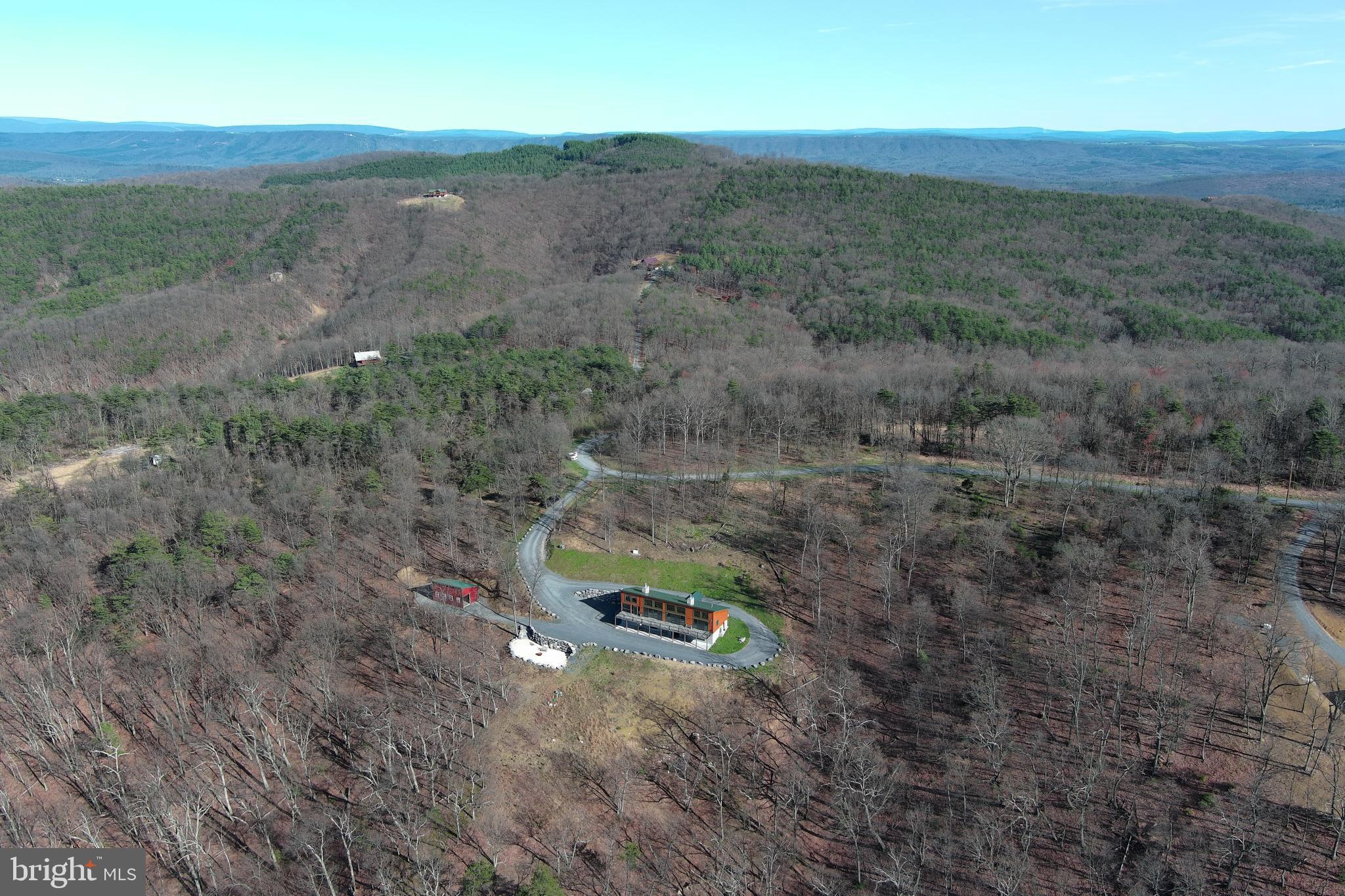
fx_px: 1083
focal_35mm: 29
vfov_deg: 45.0
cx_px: 672
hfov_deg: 63.7
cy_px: 448
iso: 100
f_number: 2.8
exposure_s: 1/814
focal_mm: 10.57
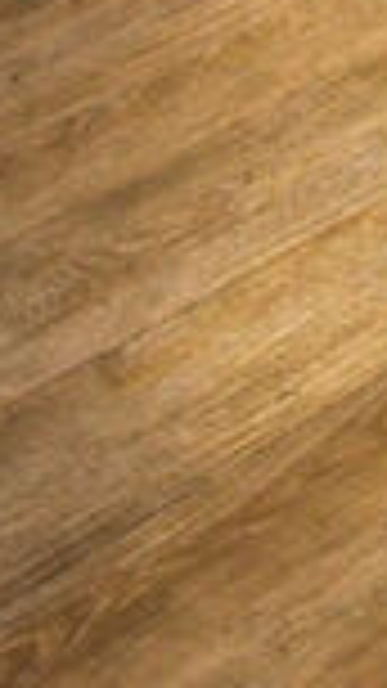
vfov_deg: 8.1
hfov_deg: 5.1
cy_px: -1758
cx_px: 1746
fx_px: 3669
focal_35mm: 201
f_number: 11
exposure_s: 1/15
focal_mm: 17
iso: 400
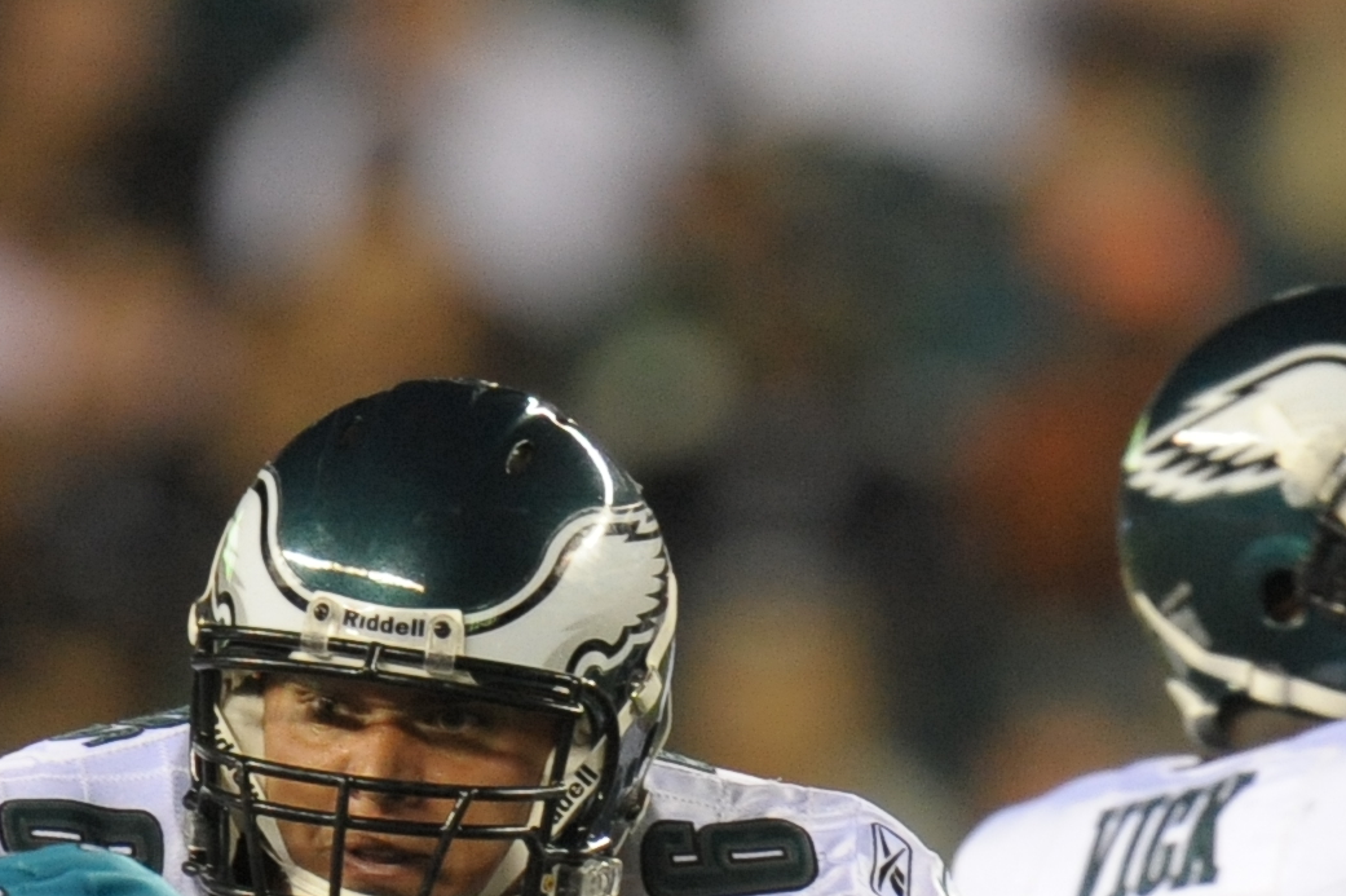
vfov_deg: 0.6
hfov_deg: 0.9
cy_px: 1726
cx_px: 723
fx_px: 84006
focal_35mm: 2248
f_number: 4
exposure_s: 1/1000
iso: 2500
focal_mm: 550
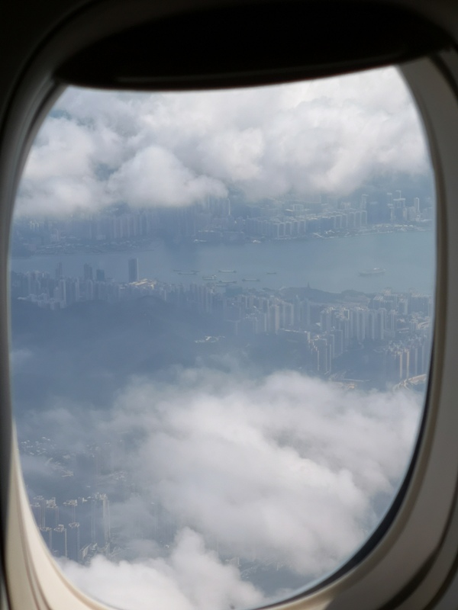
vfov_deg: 18.9
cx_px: 229
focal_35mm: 104
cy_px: 305
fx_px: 1835
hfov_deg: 14.2
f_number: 2.4
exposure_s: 1/1163
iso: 50
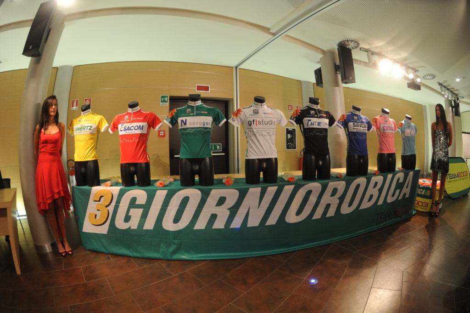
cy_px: 156
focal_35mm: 16
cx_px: 235
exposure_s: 1/50
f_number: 5.6
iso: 1600
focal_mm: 16
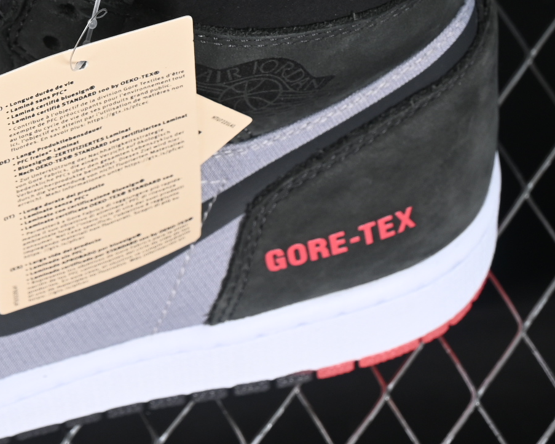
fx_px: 3564
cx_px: -57
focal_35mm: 217
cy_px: -33
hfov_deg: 8.8
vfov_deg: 7.1
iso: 160
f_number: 6.3
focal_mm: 50
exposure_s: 1/50
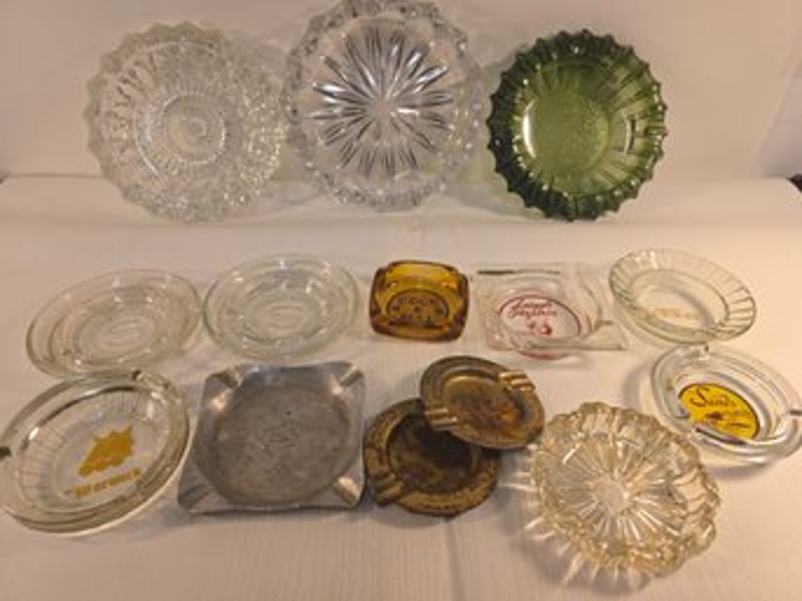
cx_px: 401
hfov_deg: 73.9
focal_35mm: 23
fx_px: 533
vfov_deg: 58.8
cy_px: 300
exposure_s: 1/120
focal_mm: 6.3
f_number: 1.7
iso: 50
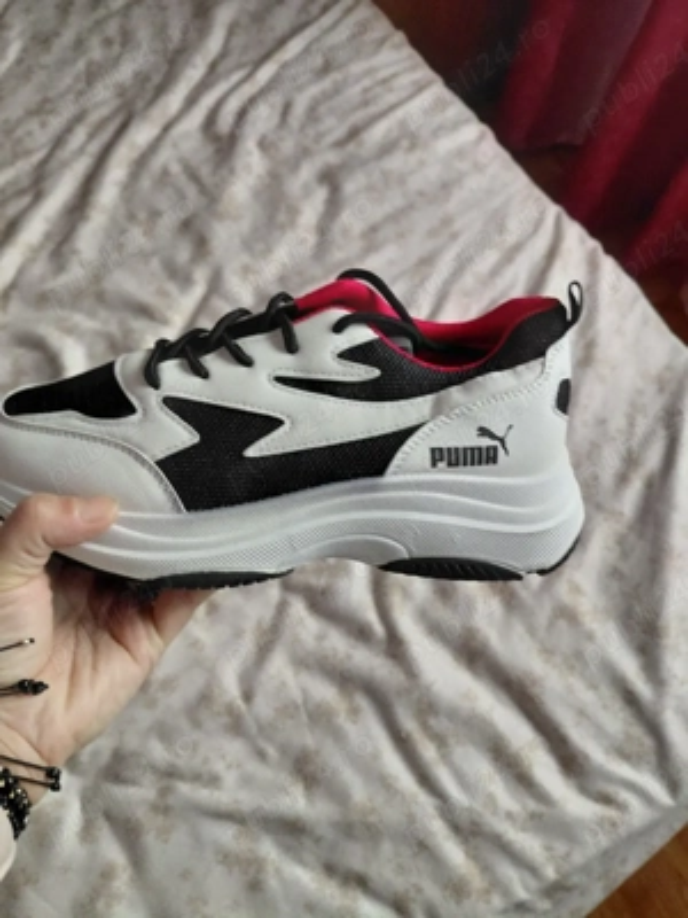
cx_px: 344
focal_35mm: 25
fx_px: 663
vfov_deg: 69.4
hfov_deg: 54.9
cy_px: 459
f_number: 1.8
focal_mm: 4.69
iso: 400
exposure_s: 1/60.2
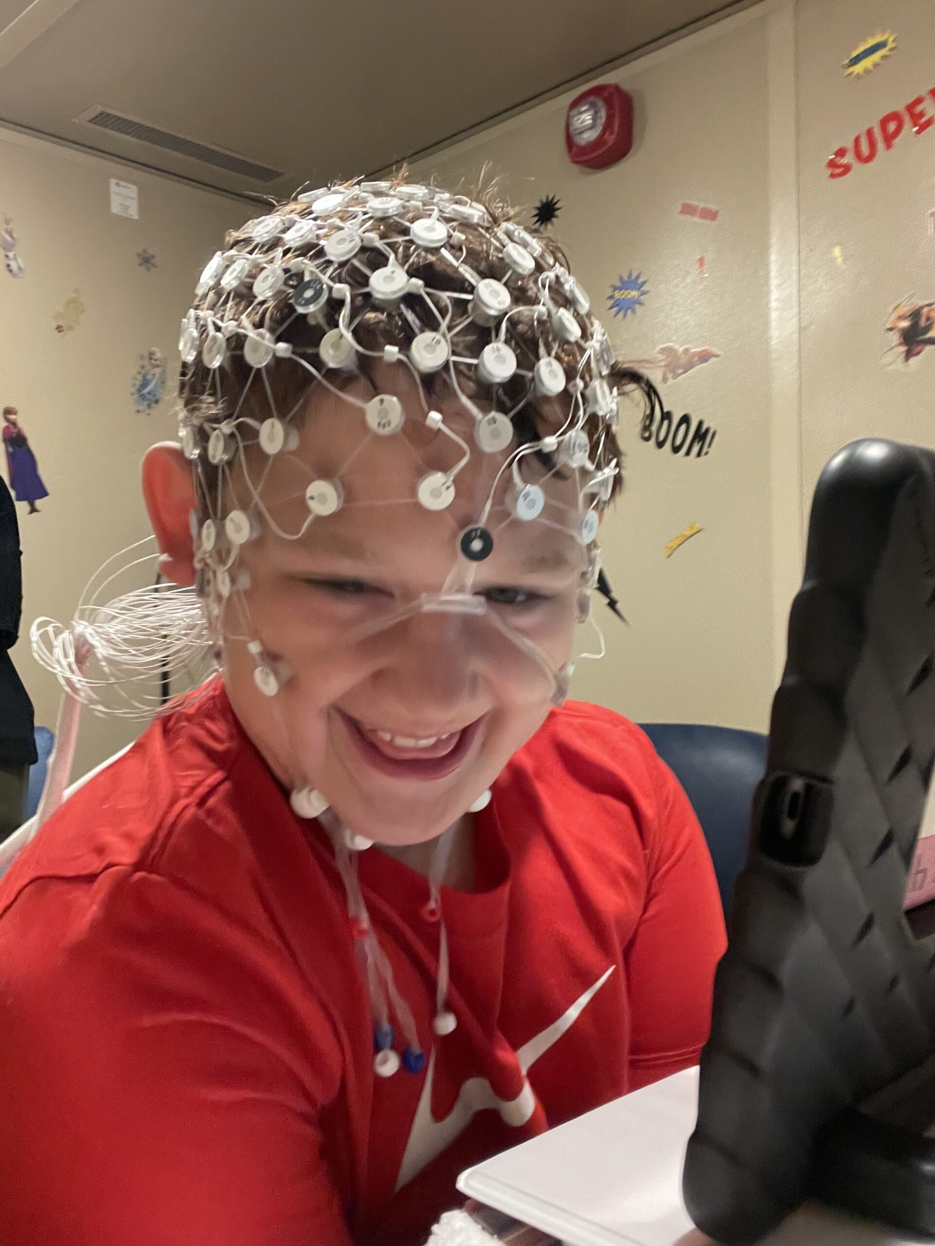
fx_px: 1080
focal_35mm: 30
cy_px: 623
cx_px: 468
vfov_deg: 60.0
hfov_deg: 46.8
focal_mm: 2.71
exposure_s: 1/30
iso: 500
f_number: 2.2
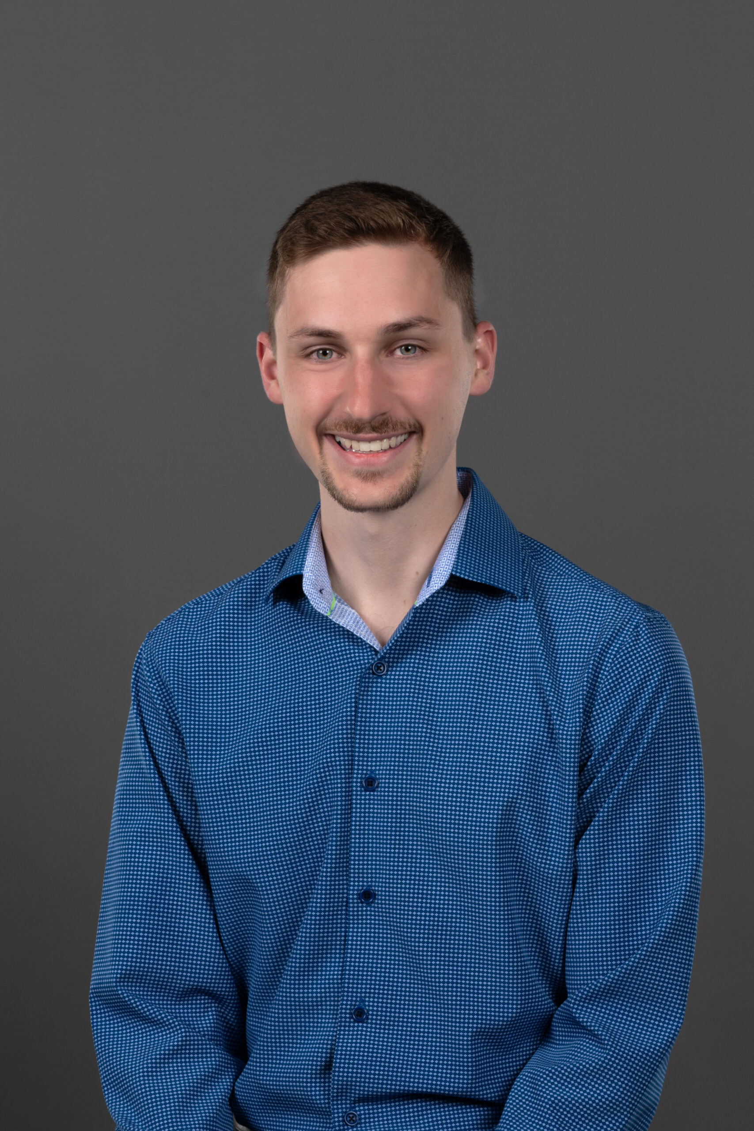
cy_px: 566
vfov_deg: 15.2
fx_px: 4240
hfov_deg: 10.2
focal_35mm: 135
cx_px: 377
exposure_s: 1/100
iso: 400
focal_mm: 90
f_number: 13
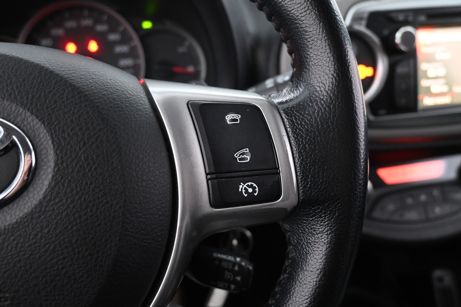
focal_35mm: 27
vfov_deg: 47.9
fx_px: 346
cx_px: 230
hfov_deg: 67.4
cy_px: 154
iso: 3600
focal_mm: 18
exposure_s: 1/30
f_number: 3.5
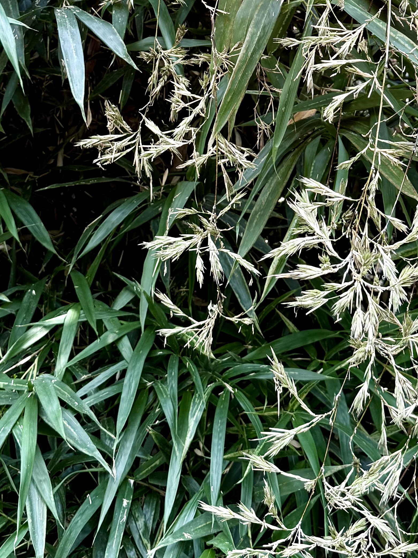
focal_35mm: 66
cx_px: 308
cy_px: -19
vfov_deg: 27.5
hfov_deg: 22.1
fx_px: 1063
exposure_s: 1/121
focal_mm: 6.76
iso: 160
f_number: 1.78
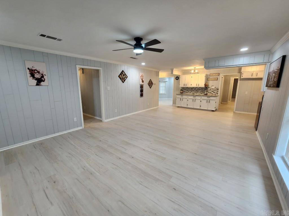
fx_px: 109
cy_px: 108
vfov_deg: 89.9
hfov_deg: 106.2
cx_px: 144
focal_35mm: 13
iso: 200
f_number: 2.2
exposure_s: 1/60
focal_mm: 2.2
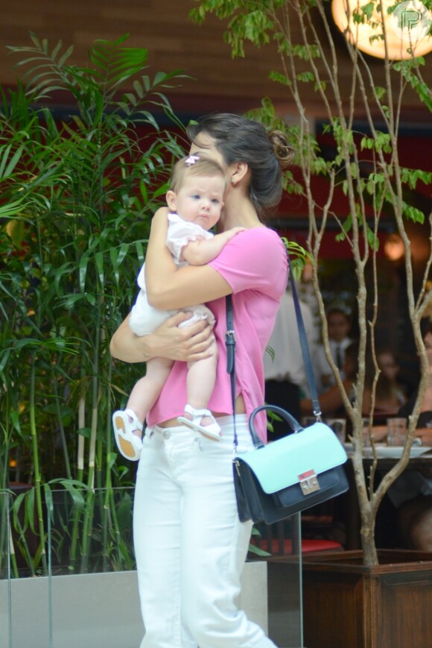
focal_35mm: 120
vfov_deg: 17.1
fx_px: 2158
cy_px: 324
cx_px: 216
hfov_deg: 11.4
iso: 500
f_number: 2.8
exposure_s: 1/200
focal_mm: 80
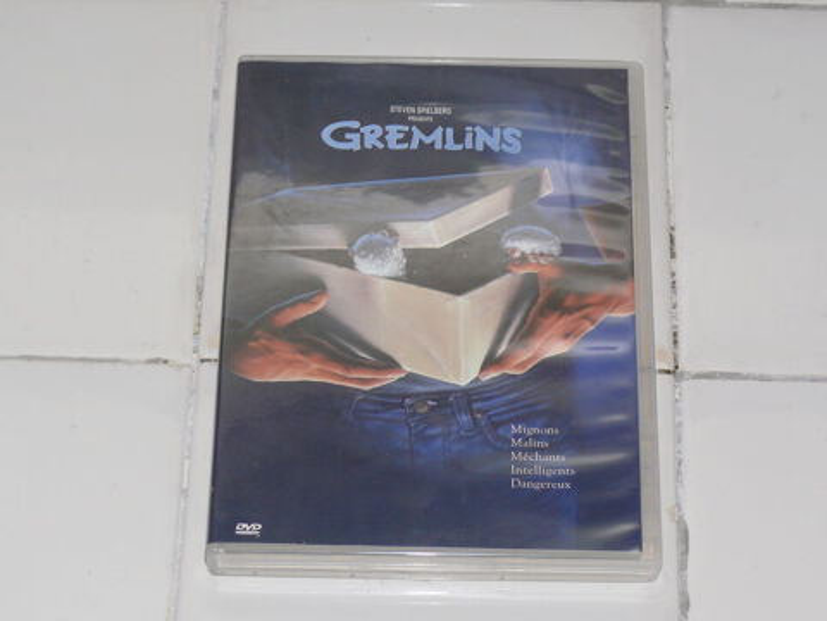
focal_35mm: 118
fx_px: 2819
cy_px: 310
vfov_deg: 12.6
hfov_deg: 16.7
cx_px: 414
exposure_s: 1/30
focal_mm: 17.6
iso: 100
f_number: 3.2
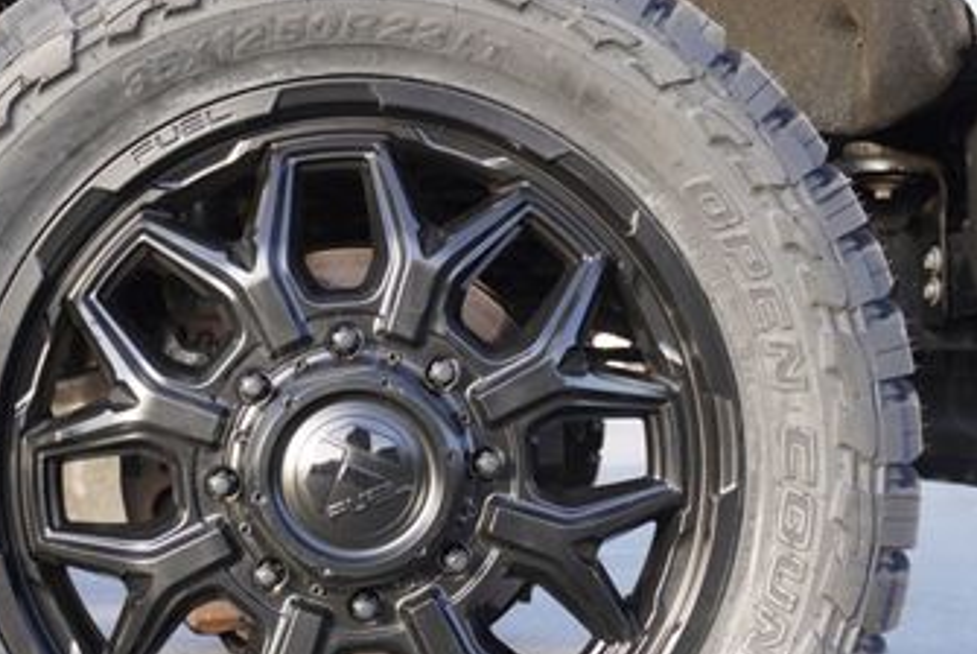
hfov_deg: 30.4
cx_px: 376
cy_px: 464
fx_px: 1791
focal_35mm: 66
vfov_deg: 20.6
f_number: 4
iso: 125
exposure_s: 1/60
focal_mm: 23
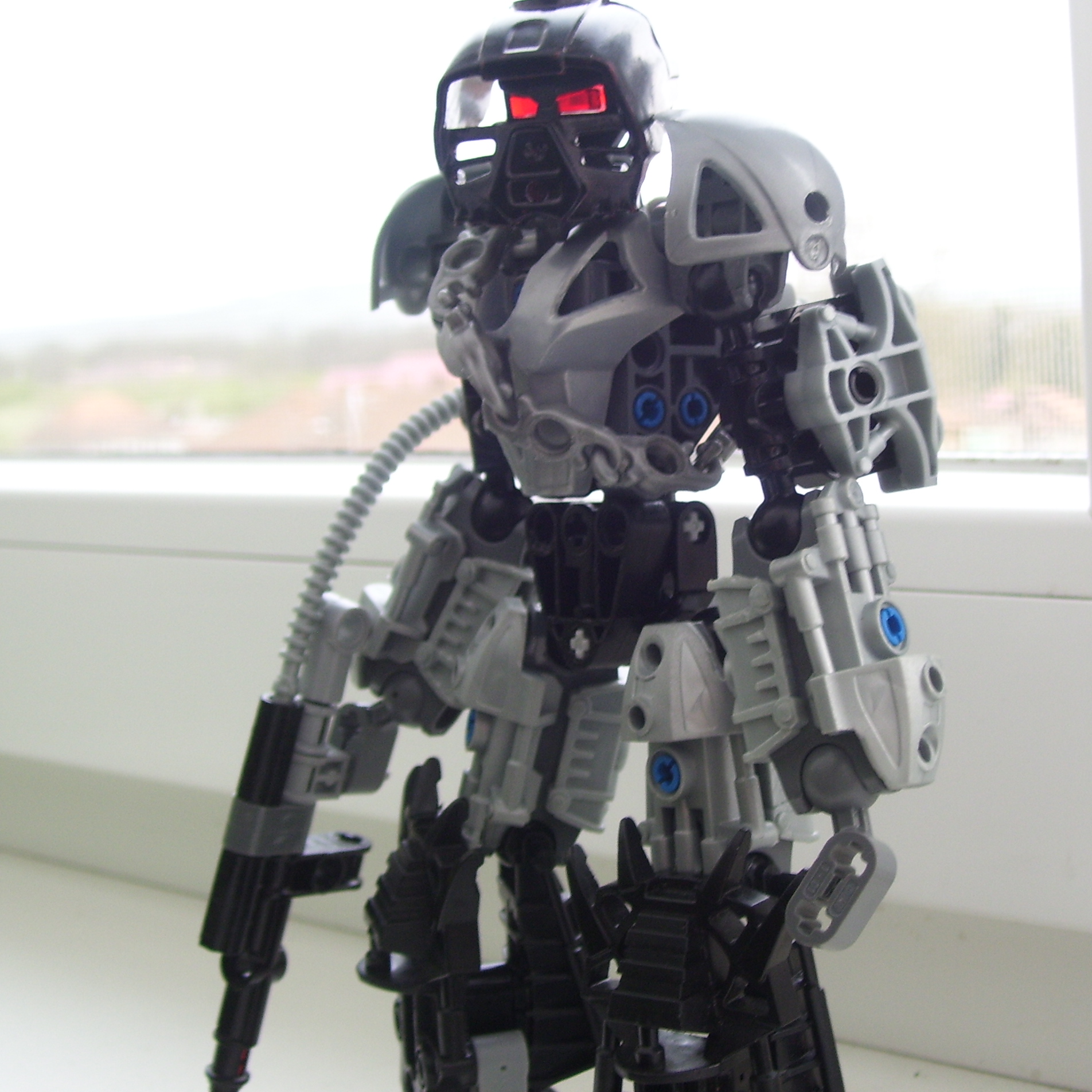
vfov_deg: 31.1
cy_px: 543
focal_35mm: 55
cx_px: 638
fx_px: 1963
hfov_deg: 31.0
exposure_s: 1/45
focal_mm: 7.6
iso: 80
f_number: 3
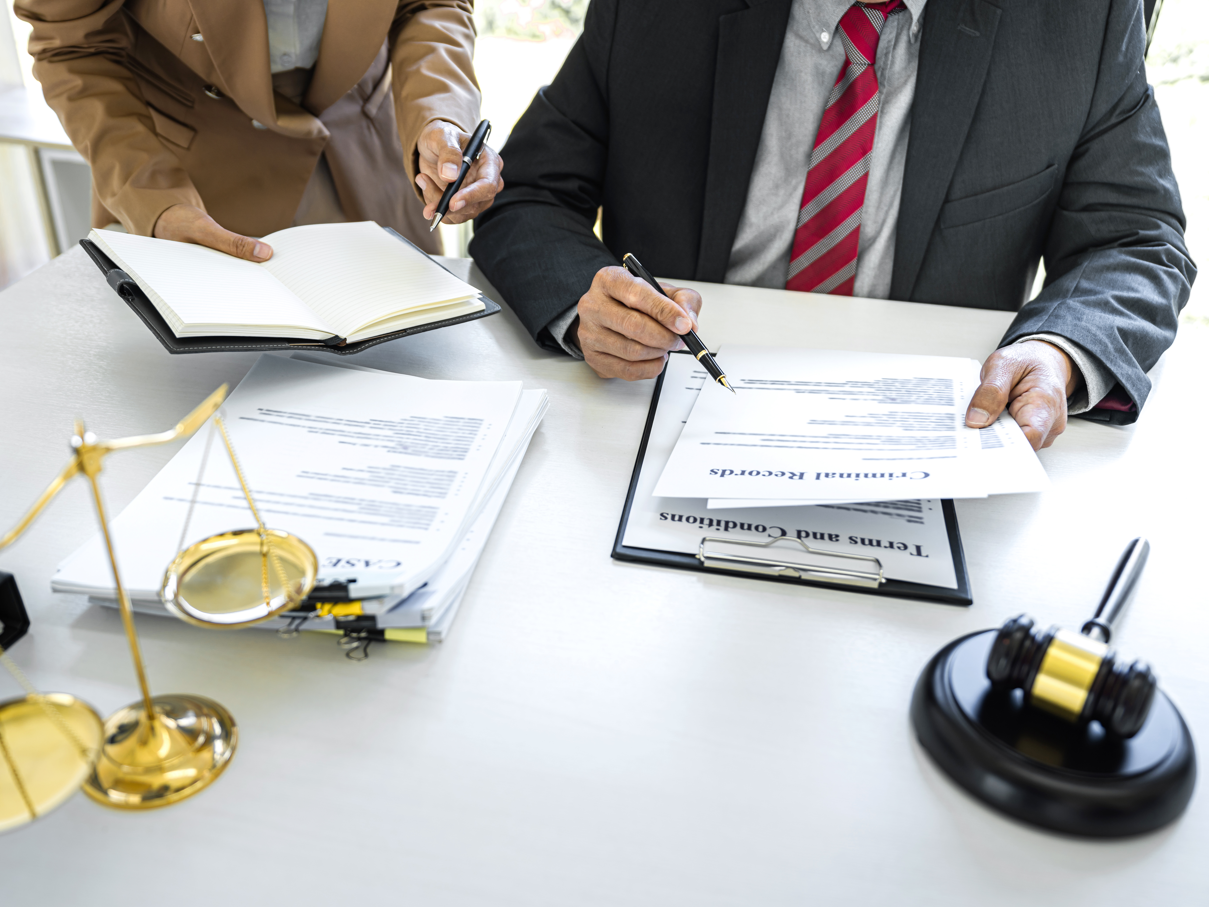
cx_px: 565
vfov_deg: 44.2
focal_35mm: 32
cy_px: 461
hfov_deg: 56.8
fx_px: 1118
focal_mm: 29
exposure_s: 1/80
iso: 160
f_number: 2.8
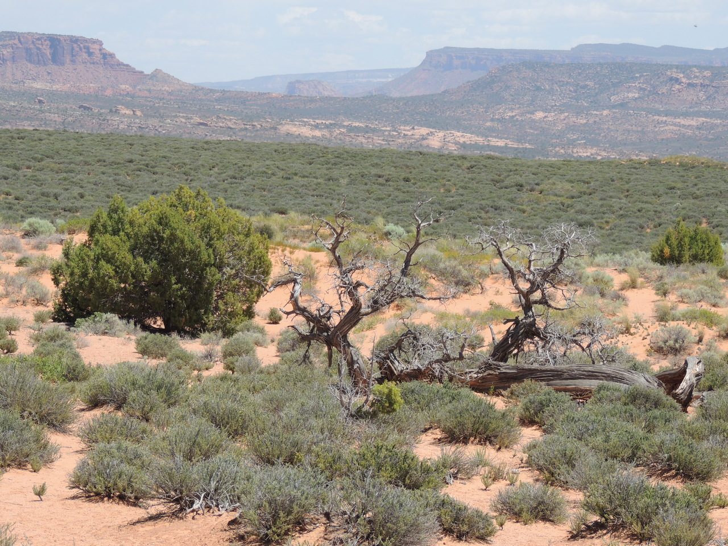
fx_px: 3049
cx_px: 364
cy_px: 273
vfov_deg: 10.2
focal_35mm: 145
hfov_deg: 13.6
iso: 100
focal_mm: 25.8
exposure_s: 1/640
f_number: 4.4
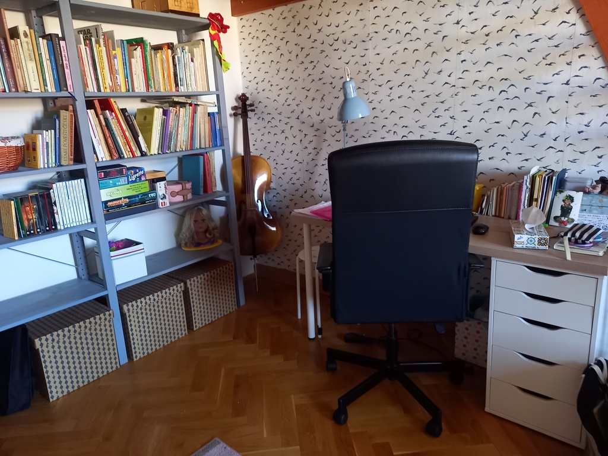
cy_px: 228
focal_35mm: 25
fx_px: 439
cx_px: 304
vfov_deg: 54.9
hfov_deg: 69.4
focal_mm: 4.65
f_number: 1.8
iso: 500
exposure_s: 1/25
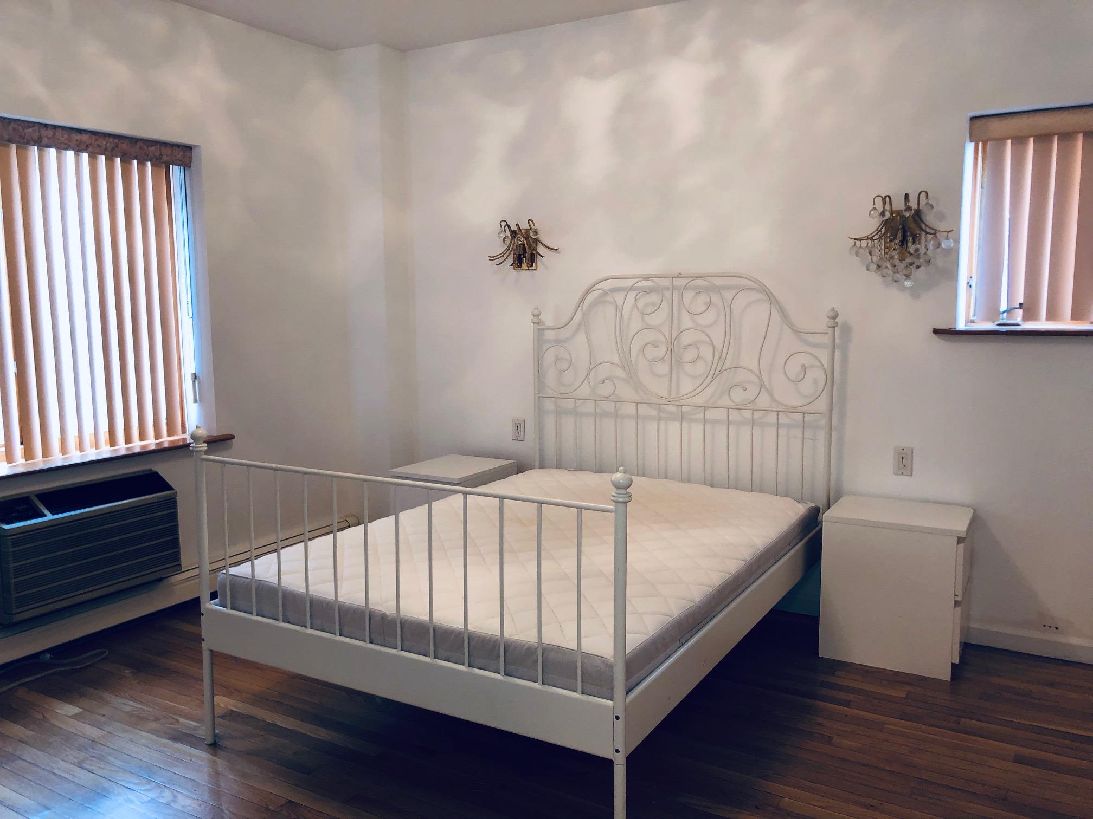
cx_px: 546
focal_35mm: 28
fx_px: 884
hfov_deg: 63.4
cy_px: 410
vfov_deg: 49.7
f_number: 1.8
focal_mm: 4
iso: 64
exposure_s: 1/15
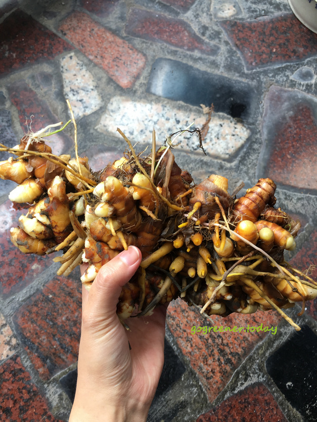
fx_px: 354
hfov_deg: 48.2
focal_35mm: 29
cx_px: 158
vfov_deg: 61.7
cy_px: 211
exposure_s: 1/40
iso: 25
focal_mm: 4.15
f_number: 2.2
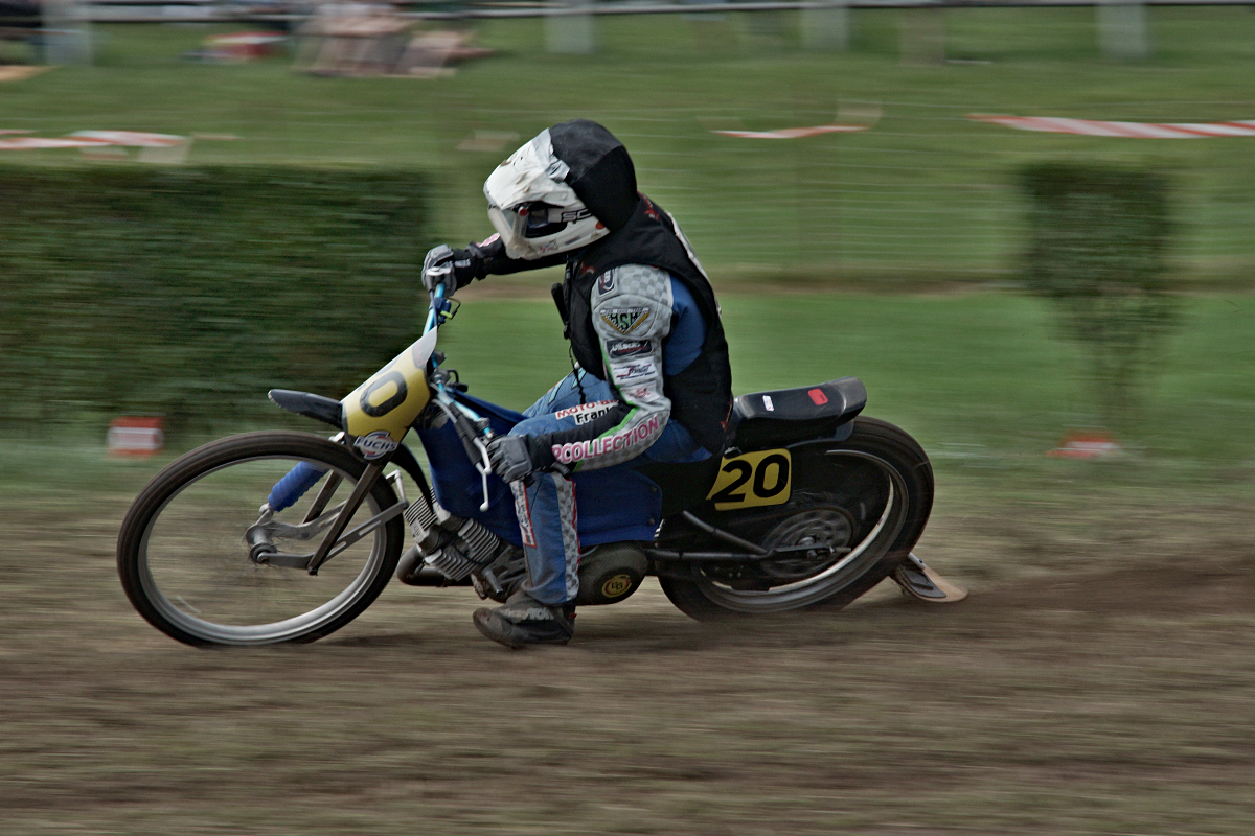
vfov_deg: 4.6
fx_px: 10458
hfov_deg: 6.9
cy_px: 418
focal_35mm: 300
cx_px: 628
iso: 200
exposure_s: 1/250
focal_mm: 200
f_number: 14
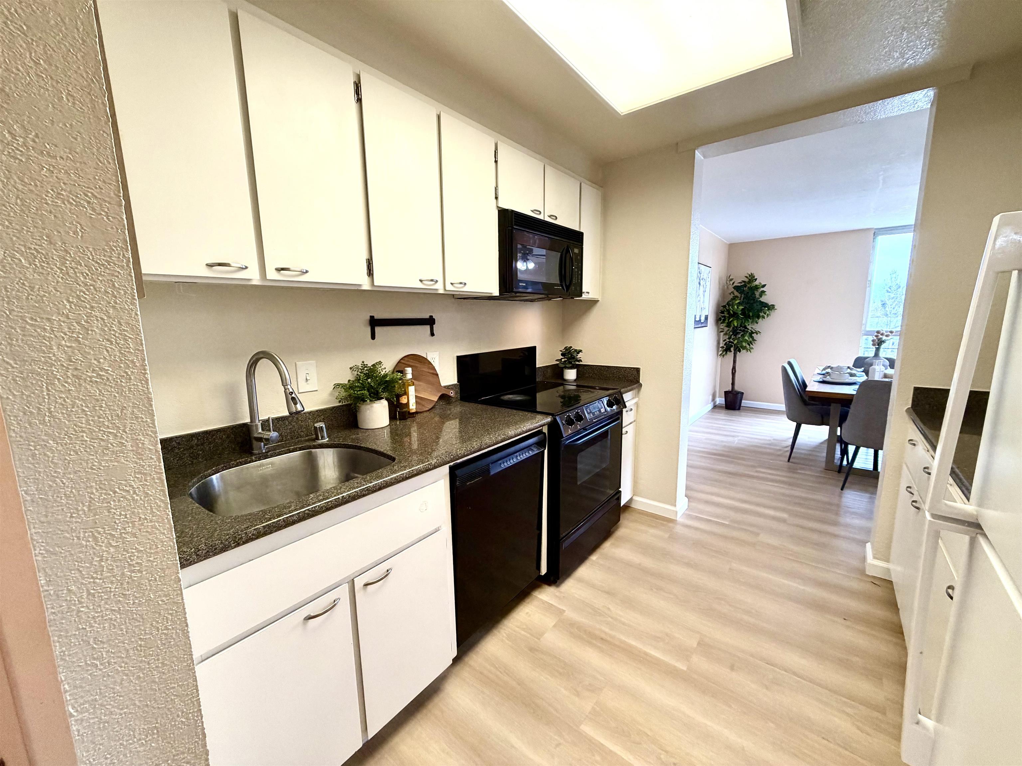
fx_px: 413
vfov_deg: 85.7
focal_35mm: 14
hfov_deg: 102.1
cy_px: 383
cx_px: 511
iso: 200
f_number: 2.2
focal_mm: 2.22
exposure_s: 1/60
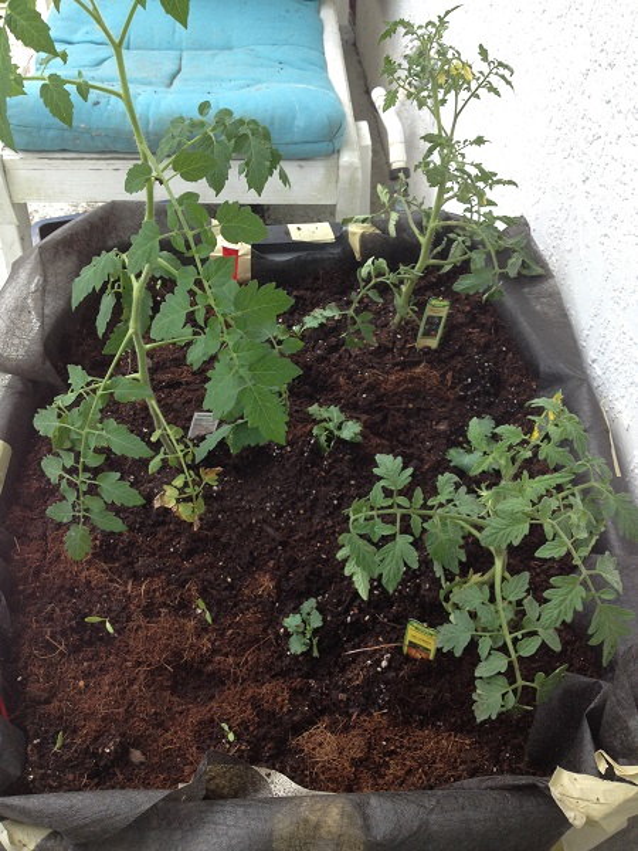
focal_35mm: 35
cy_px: 426
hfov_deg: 40.7
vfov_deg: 52.6
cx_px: 319
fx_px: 860
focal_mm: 4.28
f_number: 2.4
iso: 64
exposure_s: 1/120
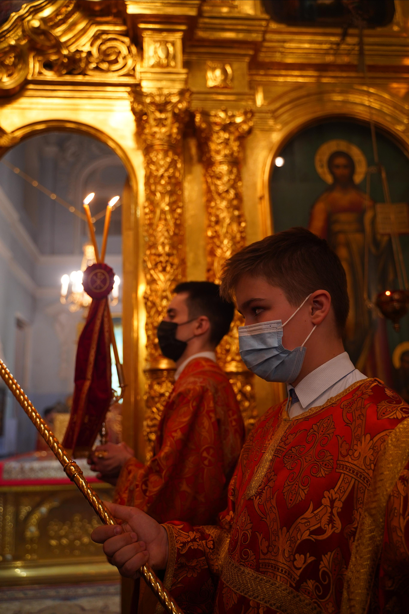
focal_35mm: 28
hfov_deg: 46.4
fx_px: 477
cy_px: 307
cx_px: 204
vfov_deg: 65.5
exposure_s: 1/80
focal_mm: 28
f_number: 2.8
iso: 1000
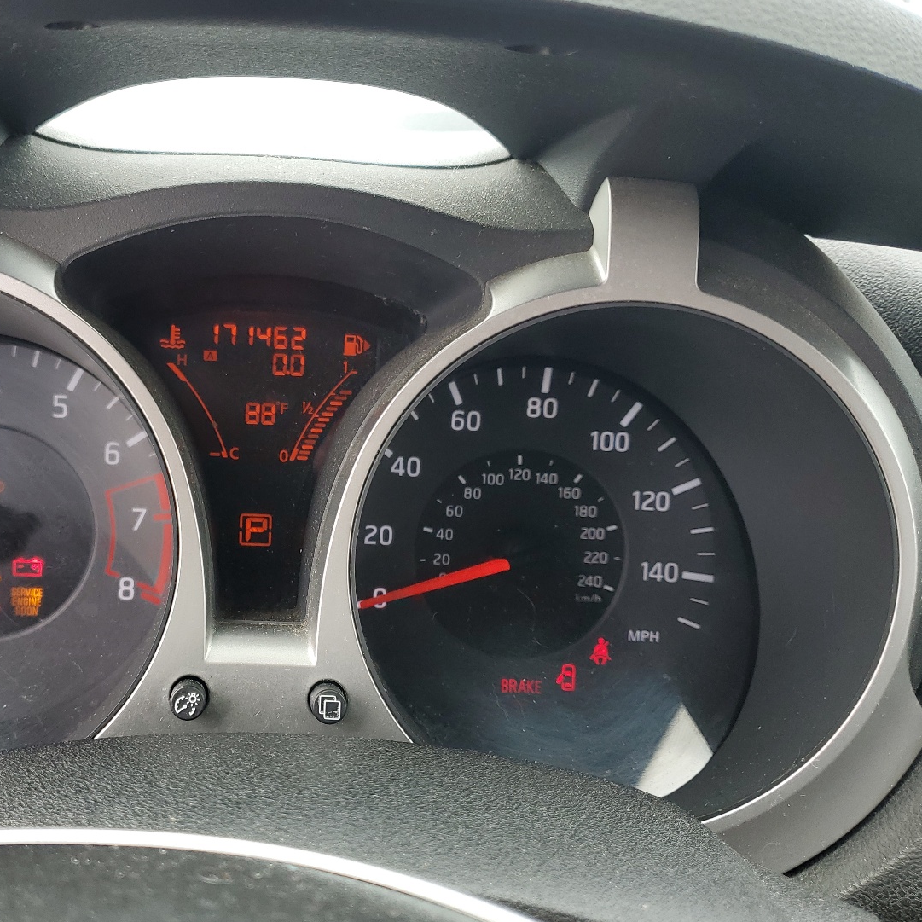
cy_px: 508
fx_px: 1025
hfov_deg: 47.1
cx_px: 260
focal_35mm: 34
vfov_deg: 48.4
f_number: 1.5
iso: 50
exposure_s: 1/179
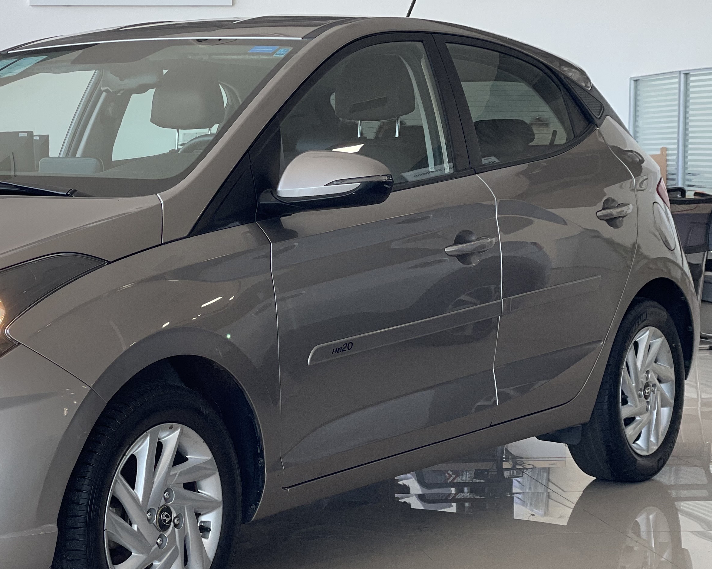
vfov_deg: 17.6
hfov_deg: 21.6
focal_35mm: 87
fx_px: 1833
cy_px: 335
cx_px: 105
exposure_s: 1/120
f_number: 2
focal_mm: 6
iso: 50
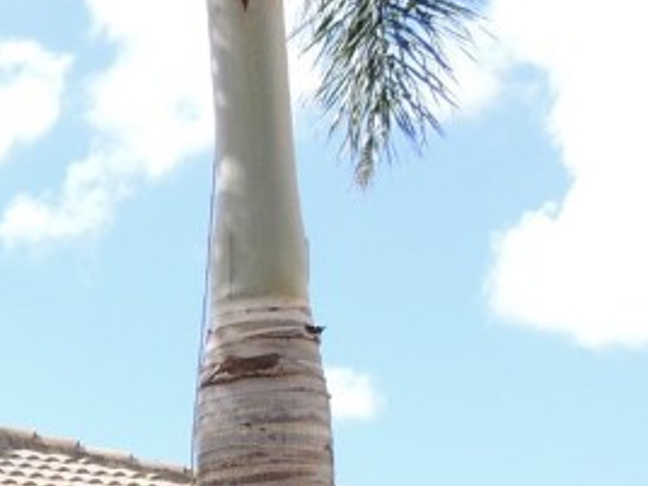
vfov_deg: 11.1
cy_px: 805
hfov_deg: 14.4
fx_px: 2359
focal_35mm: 126
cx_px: -389
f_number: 3.2
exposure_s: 1/640
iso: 100
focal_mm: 5.8
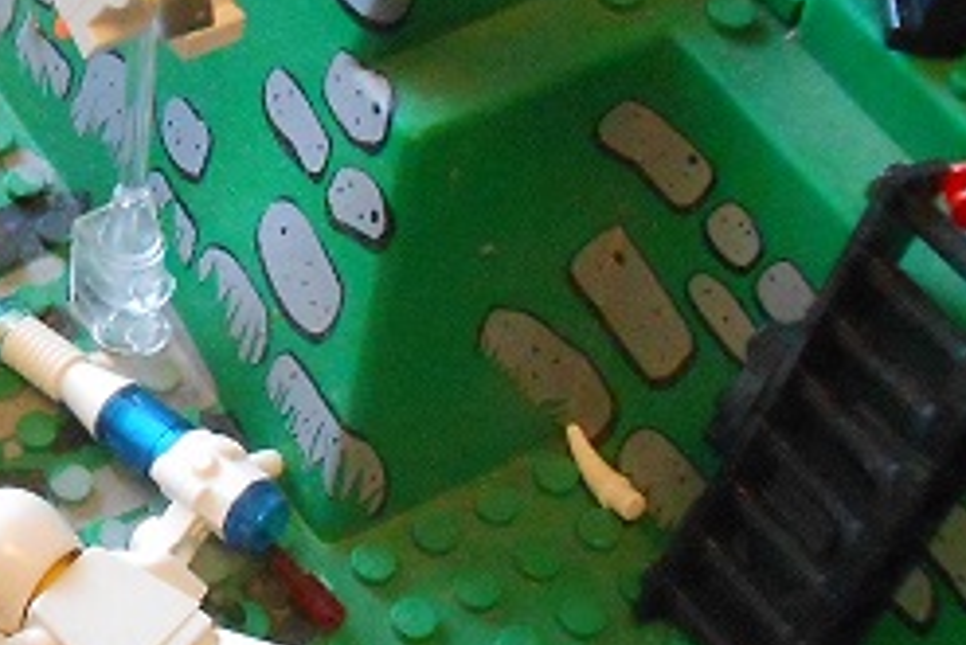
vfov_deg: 13.5
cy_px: 172
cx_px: -55
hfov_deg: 19.5
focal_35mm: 101
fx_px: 2712
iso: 800
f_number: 3.8
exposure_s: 1/8
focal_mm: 5.3
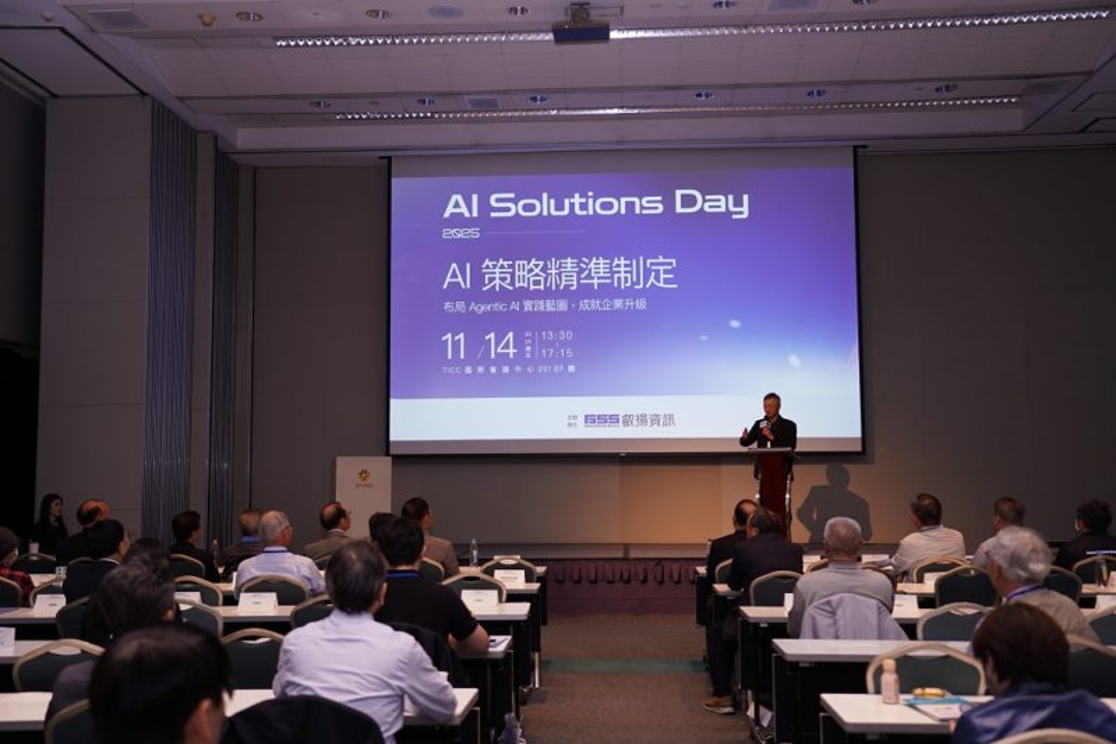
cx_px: 558
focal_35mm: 36
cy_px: 372
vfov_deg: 36.9
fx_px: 1116
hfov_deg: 53.1
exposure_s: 1/160
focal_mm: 36
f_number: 2.8
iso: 640
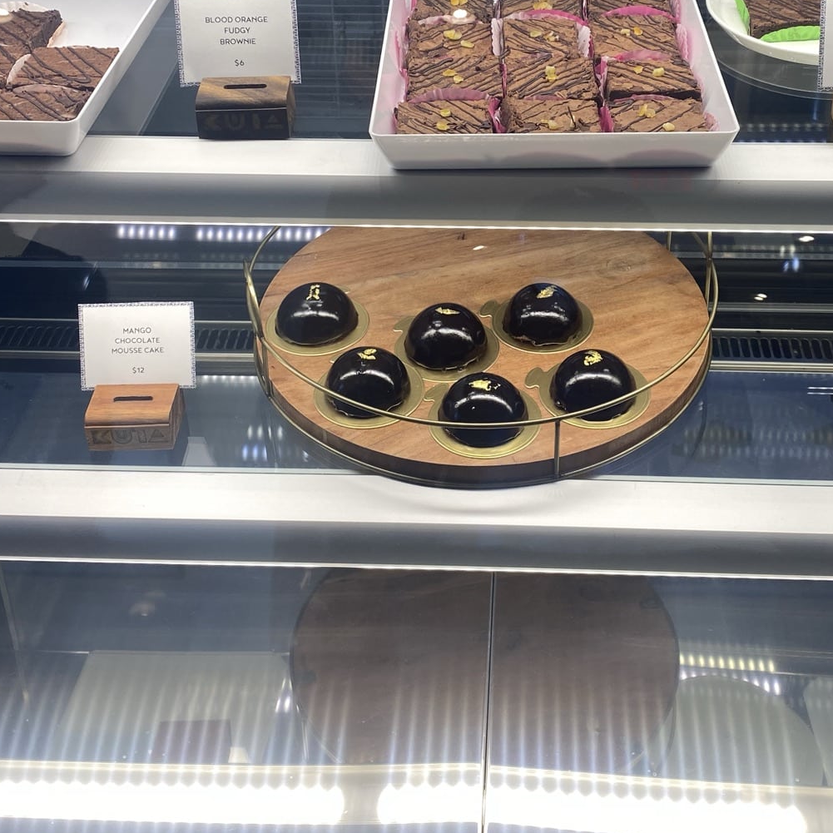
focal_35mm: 47
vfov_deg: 35.3
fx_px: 1280
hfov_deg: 36.0
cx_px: 481
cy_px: 217
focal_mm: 4.25
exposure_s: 1/120
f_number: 1.8
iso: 32
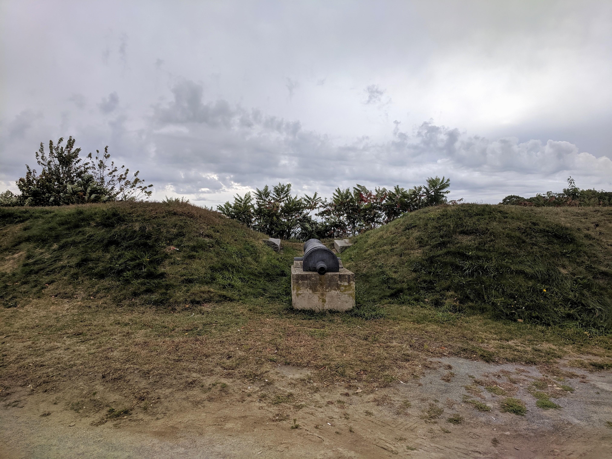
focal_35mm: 26
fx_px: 460
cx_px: 306
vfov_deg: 53.1
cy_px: 230
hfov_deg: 67.3
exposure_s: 1/1661
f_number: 2
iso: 53
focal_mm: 4.67
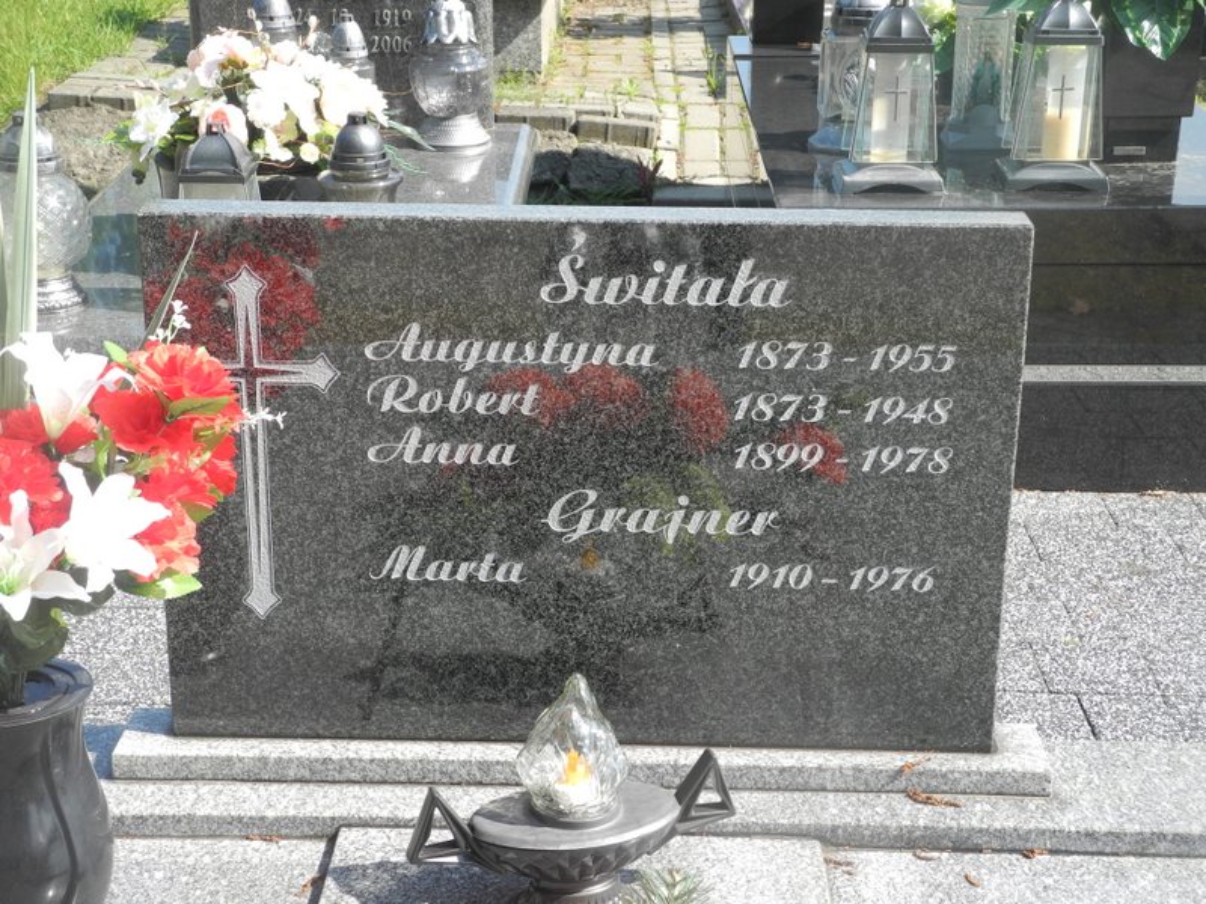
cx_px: 603
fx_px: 2125
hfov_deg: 31.7
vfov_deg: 24.0
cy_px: 452
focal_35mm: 61
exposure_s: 1/320
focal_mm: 13
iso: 100
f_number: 3.5
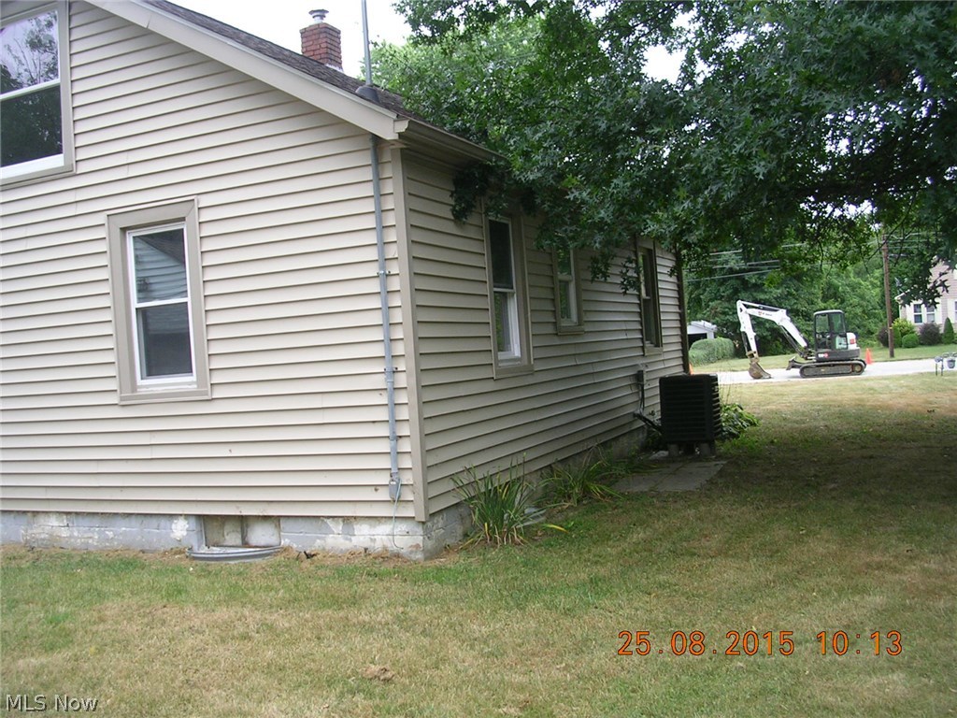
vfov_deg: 37.7
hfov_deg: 49.0
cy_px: 359
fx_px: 1051
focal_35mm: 38
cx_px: 478
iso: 50
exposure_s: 1/142
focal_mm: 5.8
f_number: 2.8
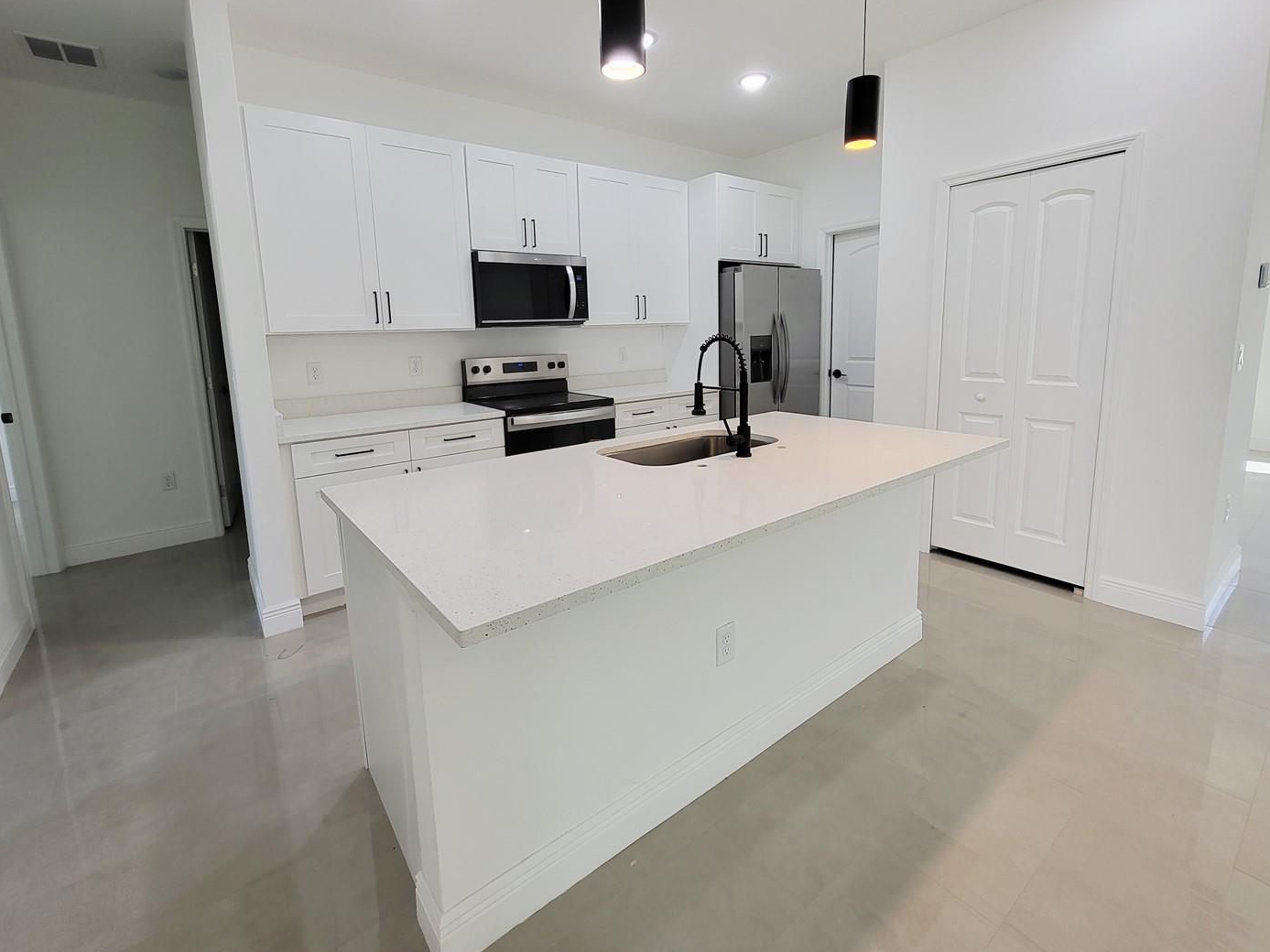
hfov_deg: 98.2
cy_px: 412
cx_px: 628
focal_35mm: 15
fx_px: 550
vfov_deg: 81.3
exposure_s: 1/60
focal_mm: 1.74
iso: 80
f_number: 2.2
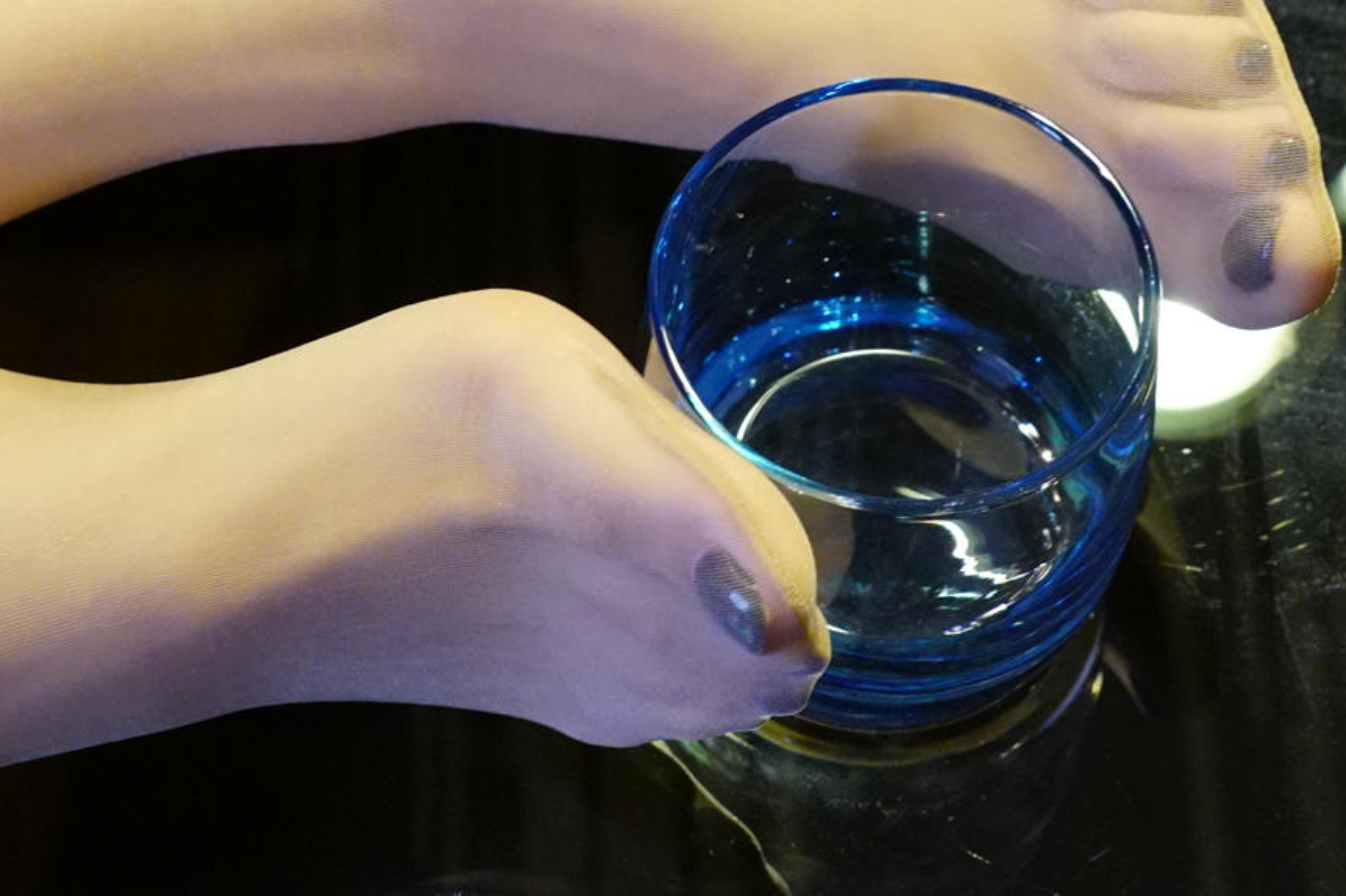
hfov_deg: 21.7
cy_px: 197
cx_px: 623
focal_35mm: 94
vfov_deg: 14.5
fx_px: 3513
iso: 5000
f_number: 7.1
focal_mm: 45
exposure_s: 1/80
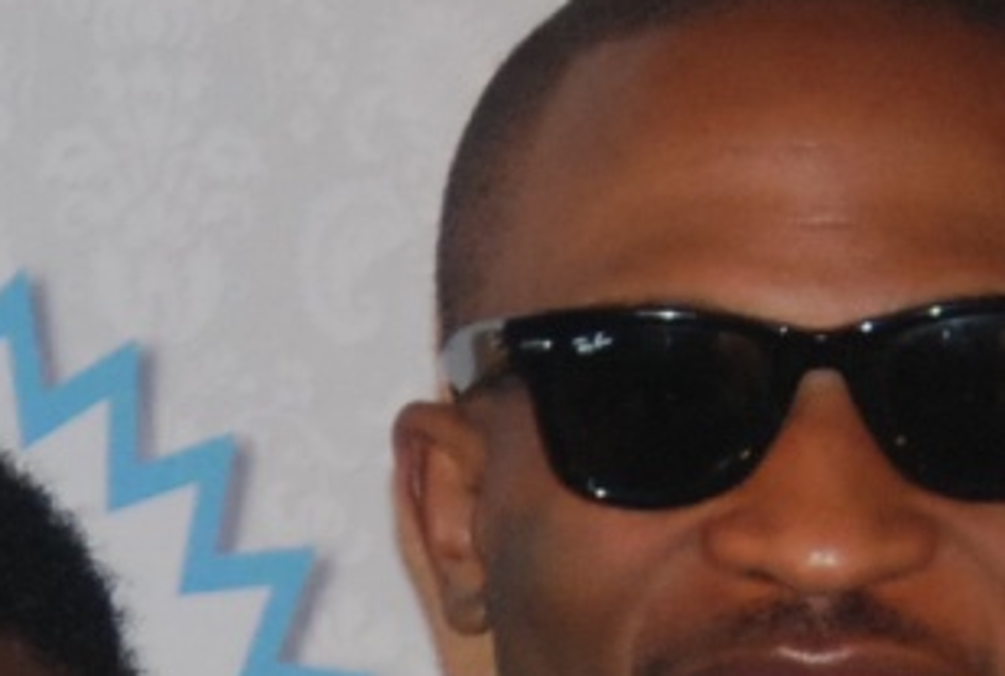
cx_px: 247
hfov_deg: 5.6
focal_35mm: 368
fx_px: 10303
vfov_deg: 3.7
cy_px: 1802
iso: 500
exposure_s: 1/60
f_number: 4
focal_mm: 38
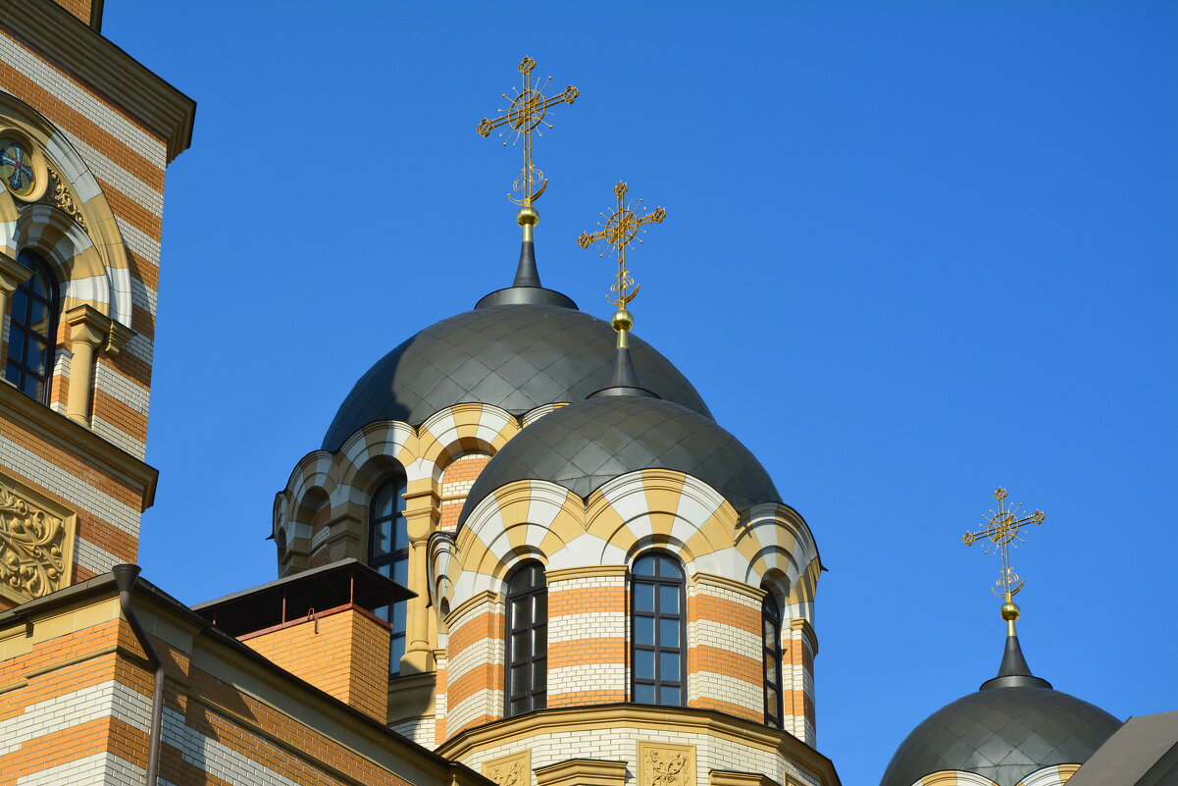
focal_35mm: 112
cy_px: 393
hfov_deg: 18.2
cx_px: 589
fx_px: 3681
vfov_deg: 12.2
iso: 200
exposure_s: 1/320
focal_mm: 75
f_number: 10
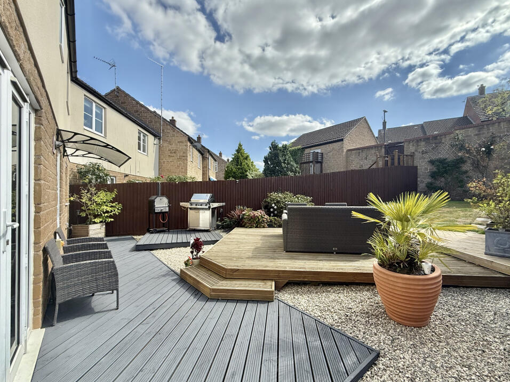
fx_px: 221
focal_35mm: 15
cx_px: 260
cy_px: 196
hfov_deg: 98.2
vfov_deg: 81.7
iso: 64
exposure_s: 1/1613
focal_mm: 2.22
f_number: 2.2
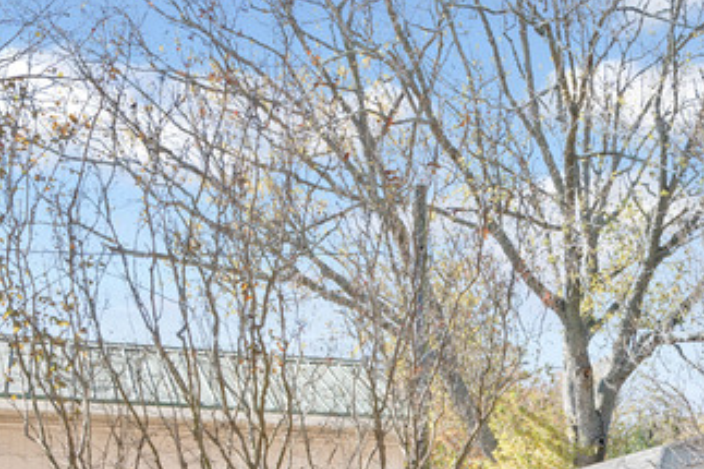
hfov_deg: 31.4
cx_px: 761
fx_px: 1114
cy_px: 609
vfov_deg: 21.5
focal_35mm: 57
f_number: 8
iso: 320
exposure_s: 1/250
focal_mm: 18
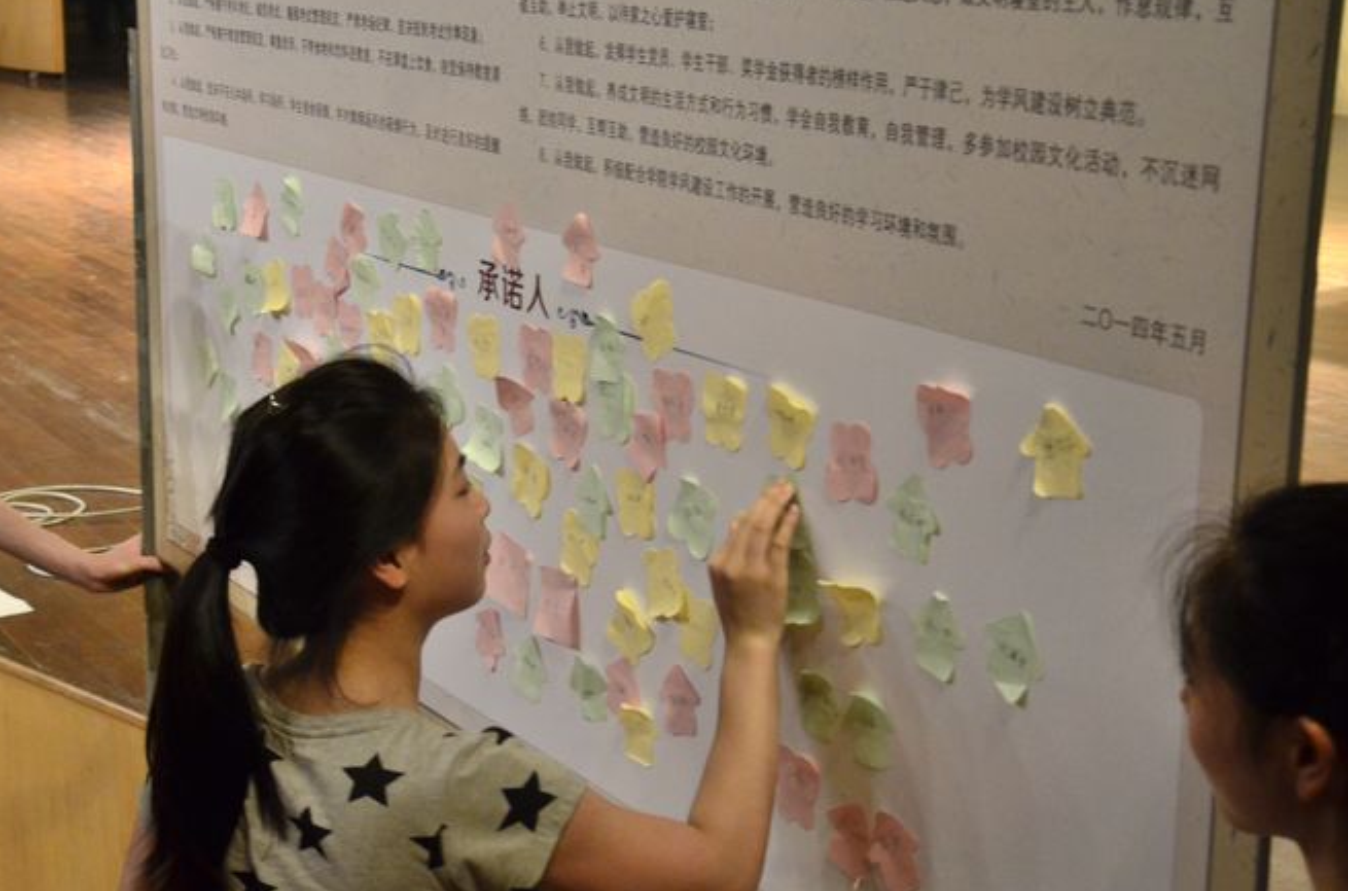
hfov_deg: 30.5
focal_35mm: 66
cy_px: 422
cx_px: 545
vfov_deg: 20.5
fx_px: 2465
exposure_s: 1/60
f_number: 4.2
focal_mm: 32
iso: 1600
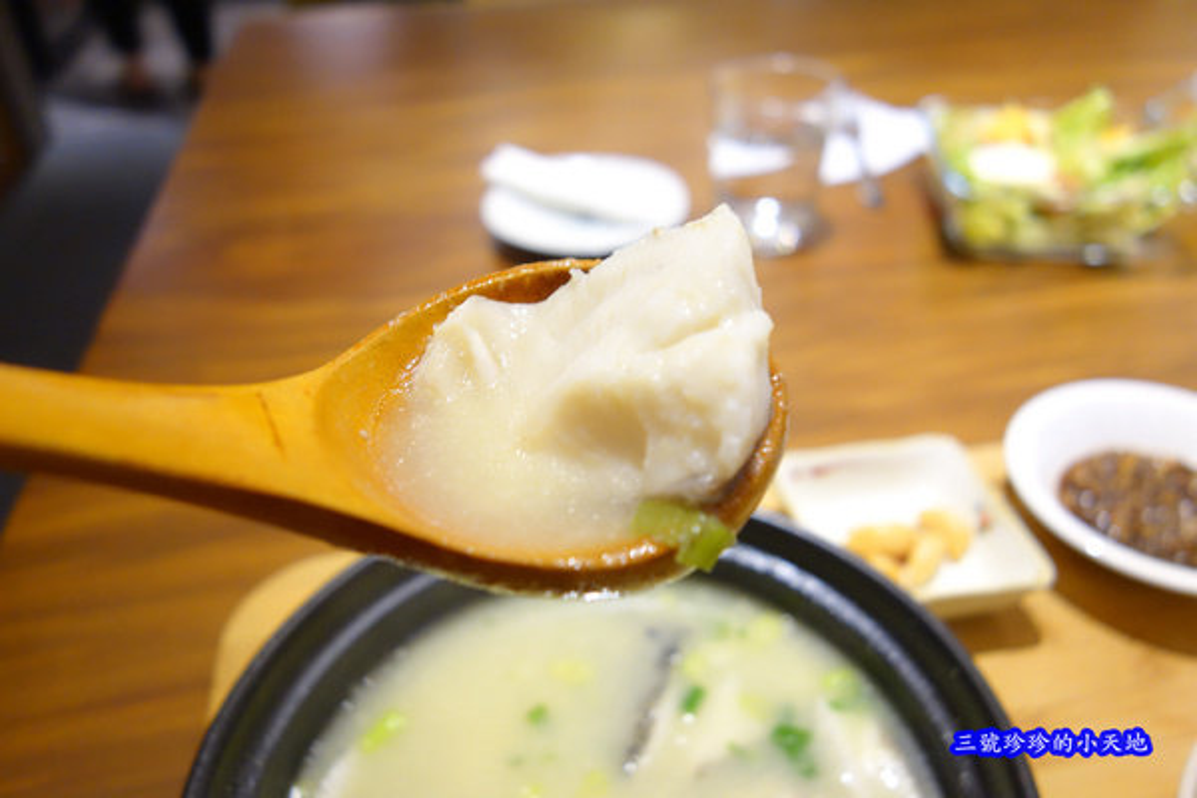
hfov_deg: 65.5
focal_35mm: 28
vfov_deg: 46.4
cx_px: 598
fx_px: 931
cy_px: 399
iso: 800
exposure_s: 1/20
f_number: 2.8
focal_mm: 10.4
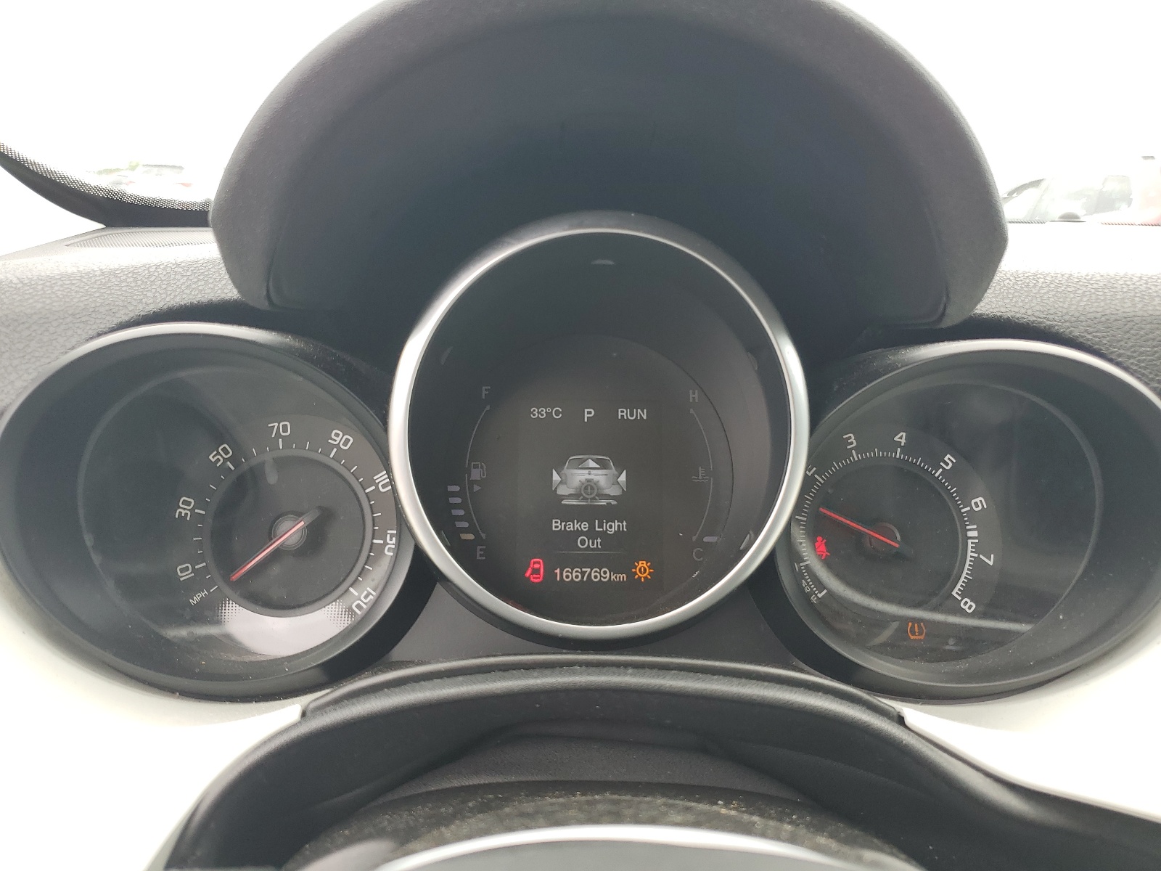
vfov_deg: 53.1
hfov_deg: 67.3
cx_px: 580
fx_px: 872
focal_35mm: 26
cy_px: 436
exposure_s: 1/244
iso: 50
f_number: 1.5
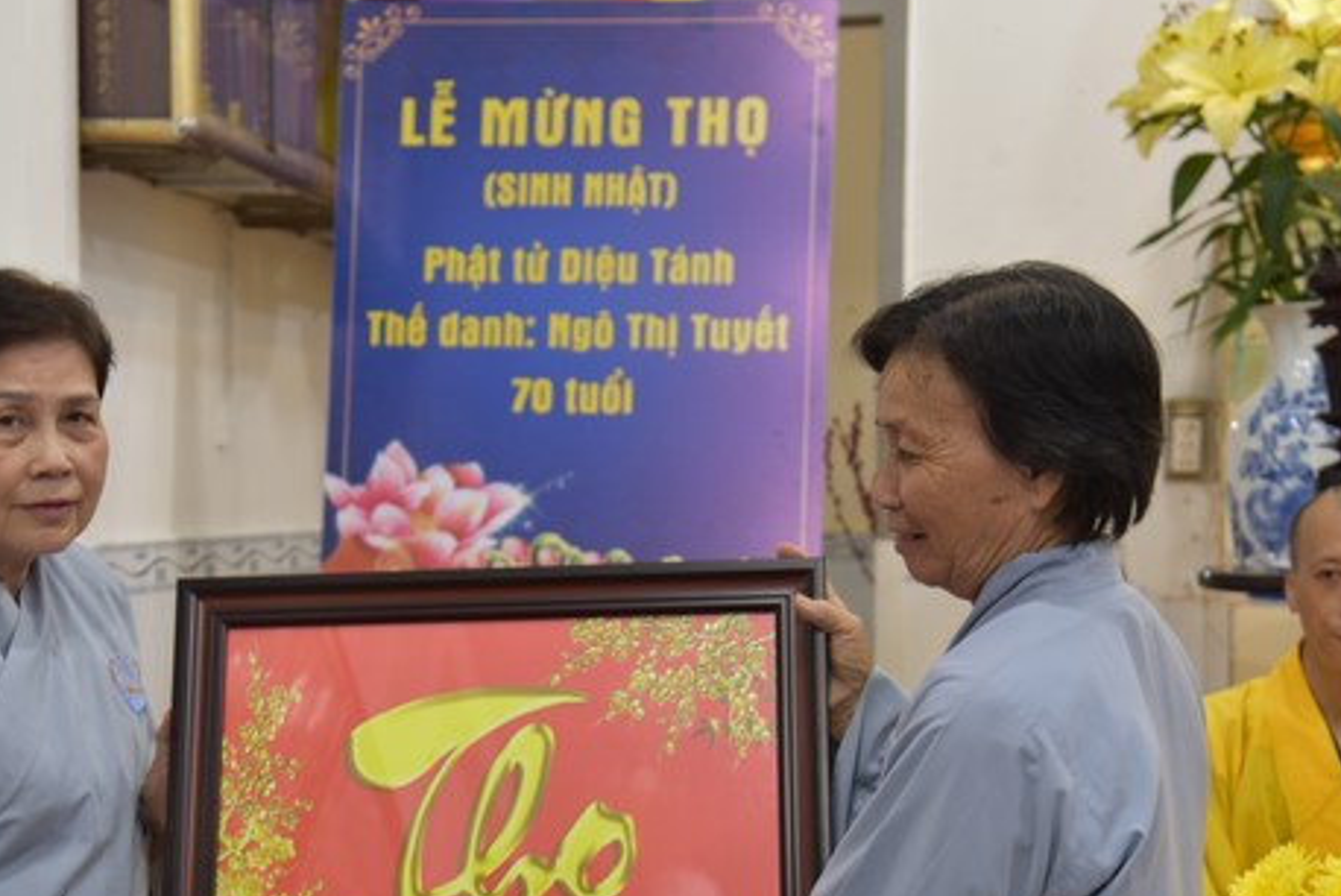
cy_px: 542
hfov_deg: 28.4
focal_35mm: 71
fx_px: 2646
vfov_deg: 19.2
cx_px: 518
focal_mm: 50
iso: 560
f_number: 4
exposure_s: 1/60
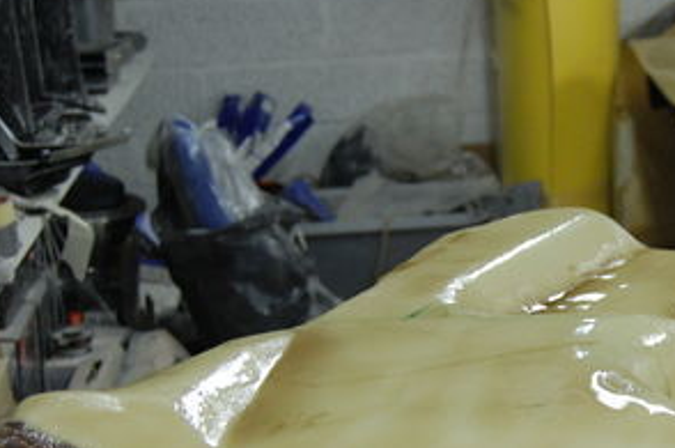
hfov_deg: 26.3
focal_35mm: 75
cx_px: 576
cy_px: 361
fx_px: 1406
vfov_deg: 17.9
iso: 800
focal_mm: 23
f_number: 3.8
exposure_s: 1/25
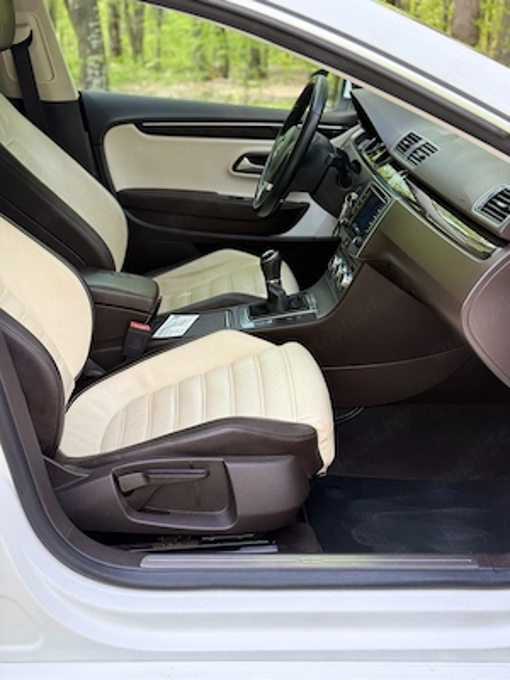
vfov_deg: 39.7
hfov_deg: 30.3
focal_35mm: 48
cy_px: 340
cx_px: 255
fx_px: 943
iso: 64
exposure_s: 1/342
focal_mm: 6.76
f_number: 1.78
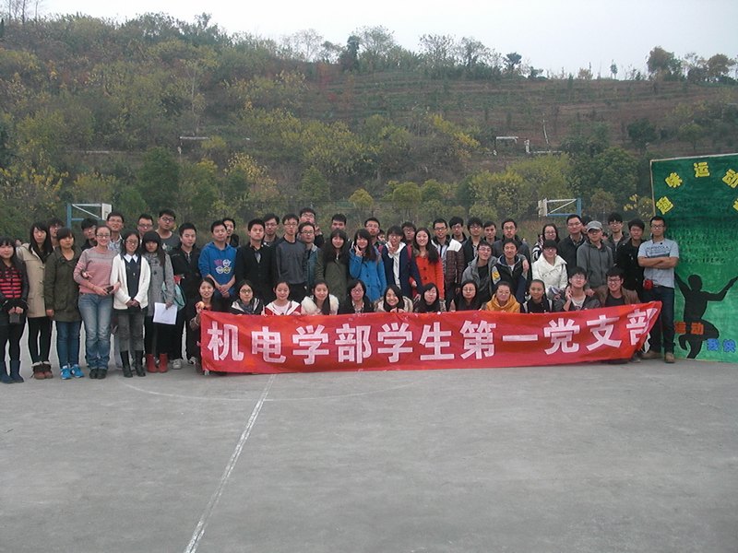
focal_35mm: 36
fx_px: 768
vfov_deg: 39.7
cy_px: 276
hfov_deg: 51.4
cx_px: 369
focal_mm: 6.3
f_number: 2.8
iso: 200
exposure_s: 1/400
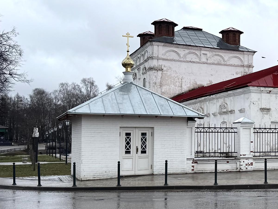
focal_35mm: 24
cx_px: 139
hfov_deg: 71.6
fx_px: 193
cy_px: 104
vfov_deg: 56.8
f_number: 1.78
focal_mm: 6.76
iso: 80
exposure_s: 1/2331
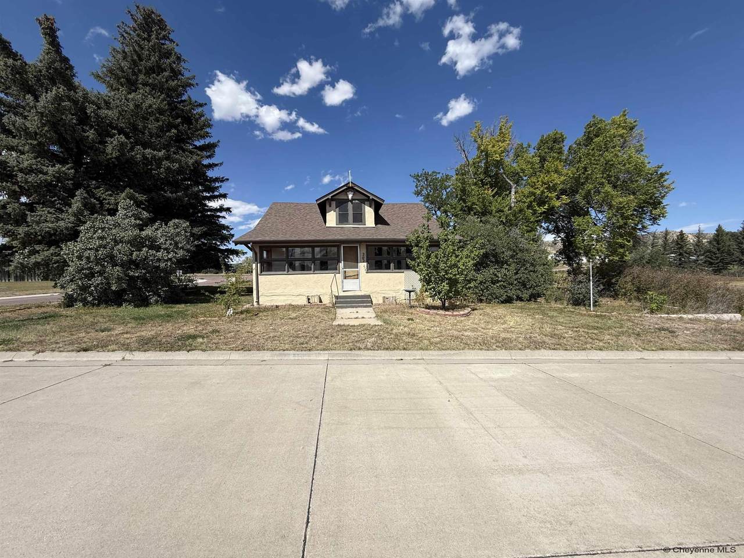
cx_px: 372
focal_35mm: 14
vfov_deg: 85.7
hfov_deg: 102.1
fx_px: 301
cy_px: 279
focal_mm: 2.22
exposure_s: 1/2717
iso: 50
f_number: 2.2
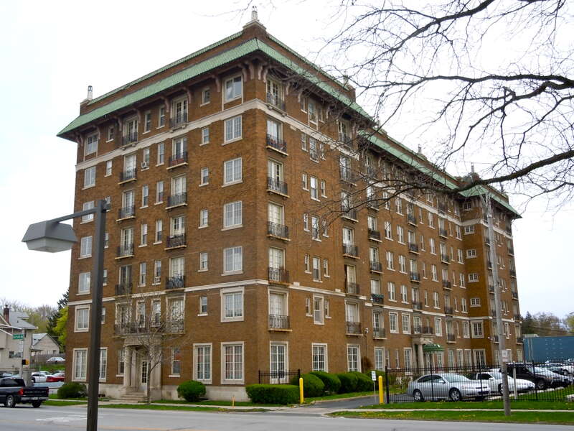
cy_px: 216
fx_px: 547
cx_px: 287
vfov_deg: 42.9
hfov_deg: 55.4
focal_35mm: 33
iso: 100
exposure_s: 1/320
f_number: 4
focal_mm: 5.9
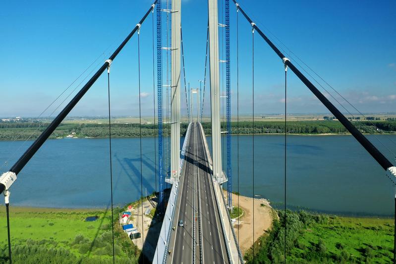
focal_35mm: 28
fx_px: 308
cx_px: 198
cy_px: 132
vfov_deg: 46.4
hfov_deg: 65.5
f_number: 5
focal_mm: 10.26
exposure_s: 1/240
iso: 100
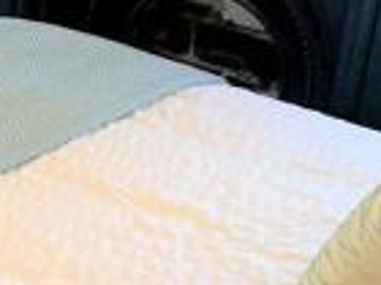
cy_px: -4
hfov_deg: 15.3
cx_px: -336
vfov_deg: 13.5
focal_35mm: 108
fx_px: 1189
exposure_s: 1/50
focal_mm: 4.25
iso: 200
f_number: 1.8
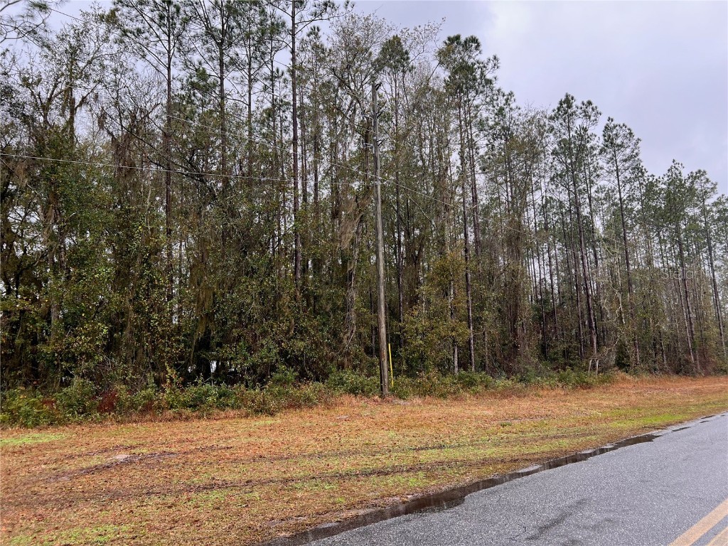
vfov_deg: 53.1
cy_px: 273
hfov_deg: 67.3
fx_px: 547
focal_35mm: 26
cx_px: 364
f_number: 1.5
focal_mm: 5.7
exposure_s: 1/201
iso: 40
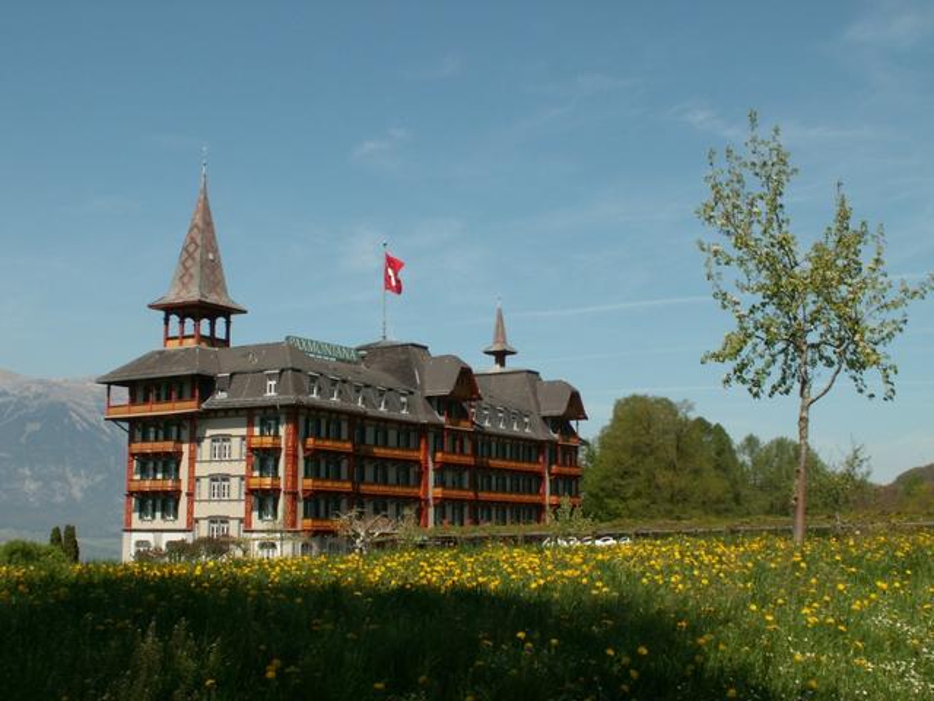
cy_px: 350
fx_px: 1268
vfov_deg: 30.9
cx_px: 467
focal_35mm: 47
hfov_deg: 40.4
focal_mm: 7.76
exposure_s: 1/200
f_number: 8
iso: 50
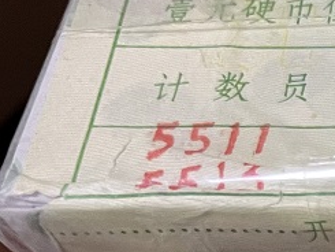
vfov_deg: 13.3
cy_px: 336
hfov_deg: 14.8
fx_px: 1036
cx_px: 688
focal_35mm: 107
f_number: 1.6
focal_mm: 5.1
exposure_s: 1/60
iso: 250
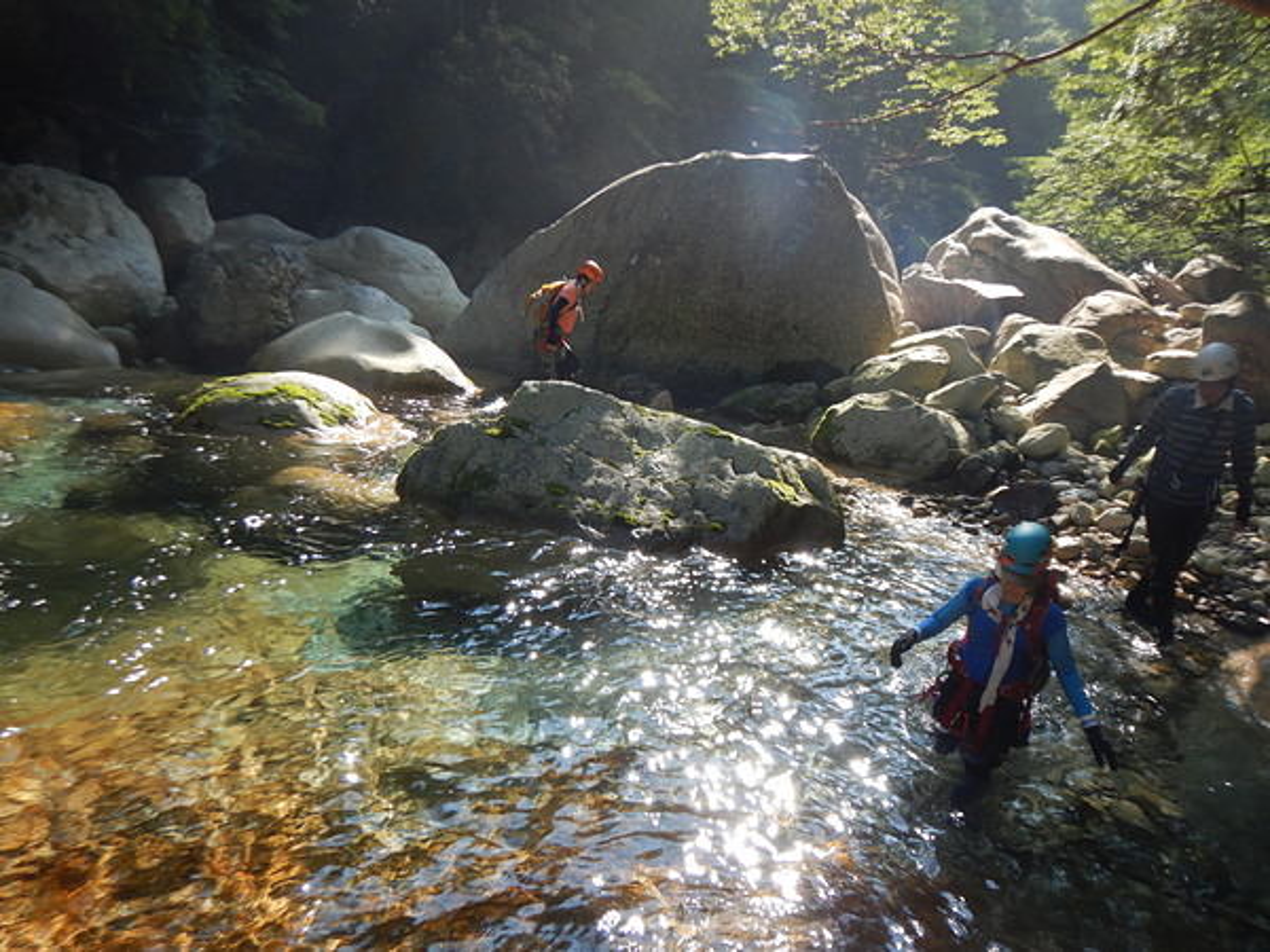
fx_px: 881
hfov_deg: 71.6
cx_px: 635
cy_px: 476
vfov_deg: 56.8
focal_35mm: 24
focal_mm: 4.3
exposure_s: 1/500
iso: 125
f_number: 2.8
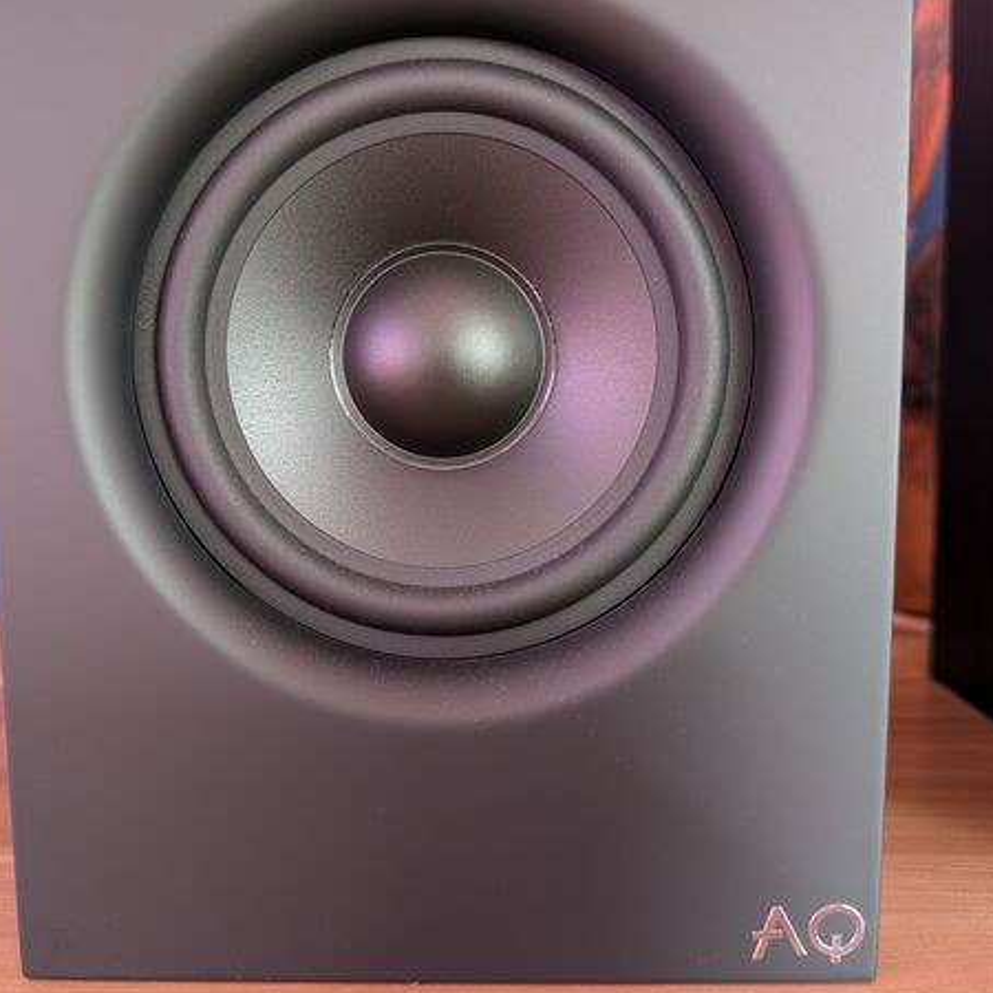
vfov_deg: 55.6
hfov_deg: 55.5
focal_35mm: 29
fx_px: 941
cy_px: 505
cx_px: 446
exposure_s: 1/24
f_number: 1.68
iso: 1413
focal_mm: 6.9
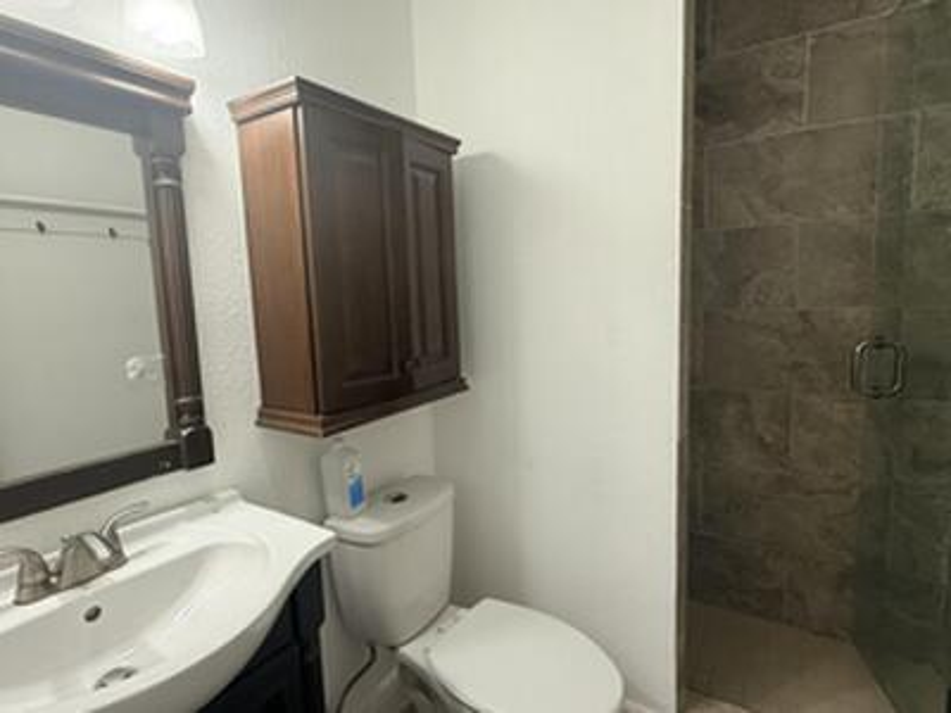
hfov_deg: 102.1
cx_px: 476
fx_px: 385
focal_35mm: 14
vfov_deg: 85.7
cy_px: 356
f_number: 2.2
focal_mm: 2.22
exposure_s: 1/120
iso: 320
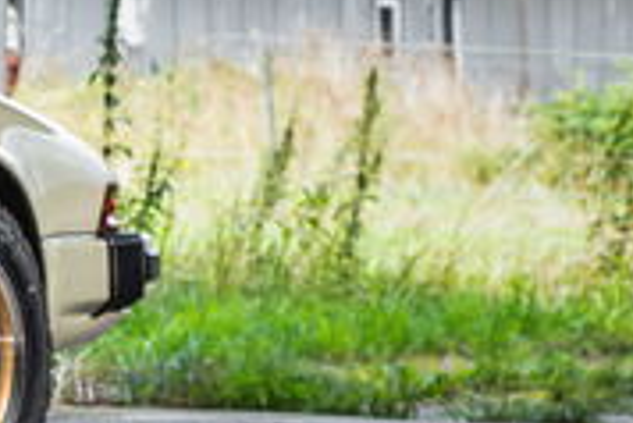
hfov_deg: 5.9
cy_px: 132
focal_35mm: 333
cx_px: -893
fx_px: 5860
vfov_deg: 4.1
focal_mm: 58
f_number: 5.6
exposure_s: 1/160
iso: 250
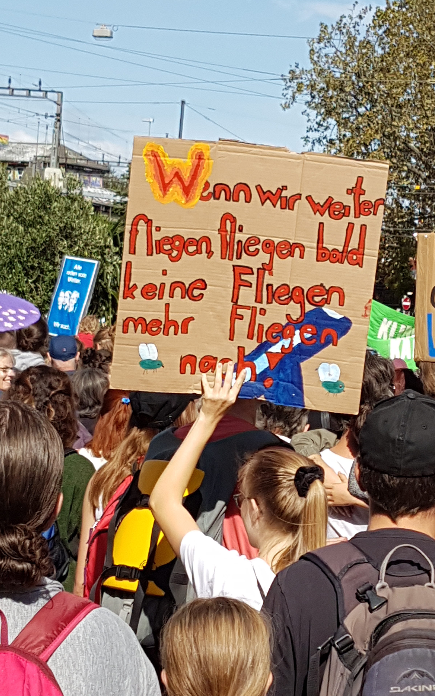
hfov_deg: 42.9
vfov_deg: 64.6
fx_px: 550
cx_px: 266
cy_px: 343
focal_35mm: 29
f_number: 1.7
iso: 40
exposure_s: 1/2408
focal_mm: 4.2
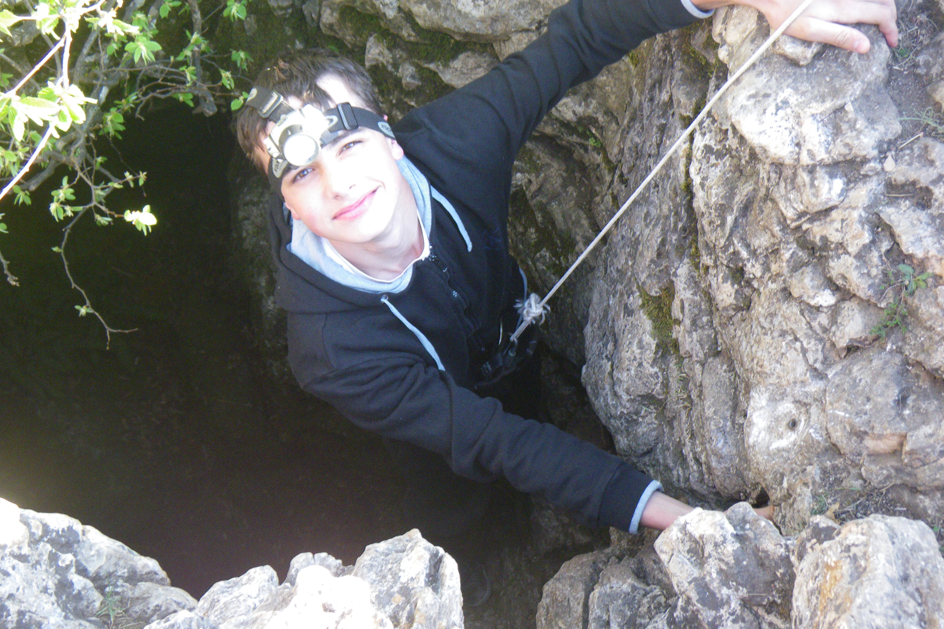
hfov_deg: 53.1
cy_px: 319
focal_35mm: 36
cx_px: 476
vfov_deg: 36.9
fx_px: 944
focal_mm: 6.1
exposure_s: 1/50
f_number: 3.8
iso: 250
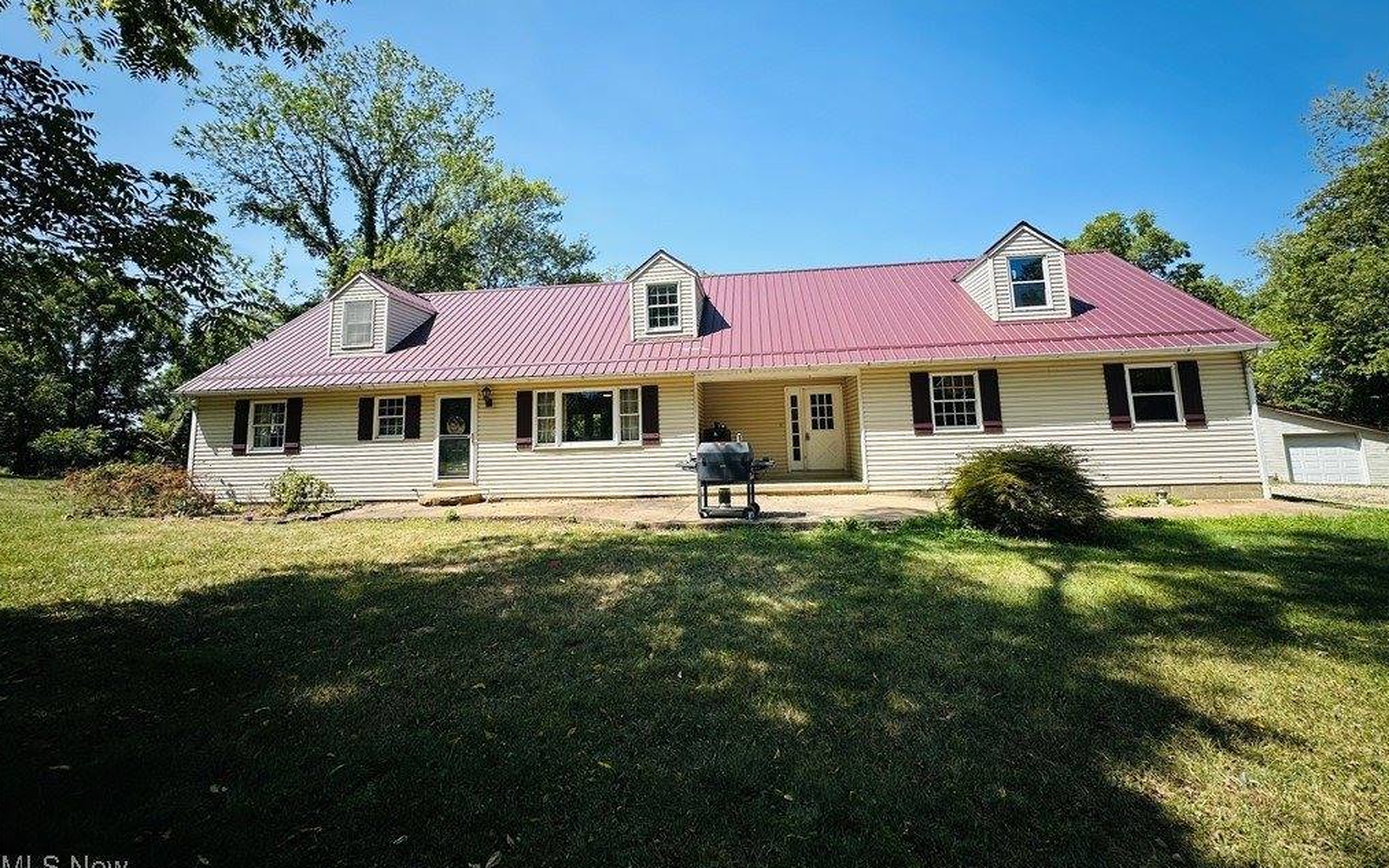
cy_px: 372
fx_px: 568
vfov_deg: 74.4
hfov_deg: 101.5
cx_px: 695
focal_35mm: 15
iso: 50
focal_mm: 2.22
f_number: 2.2
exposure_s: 1/1289
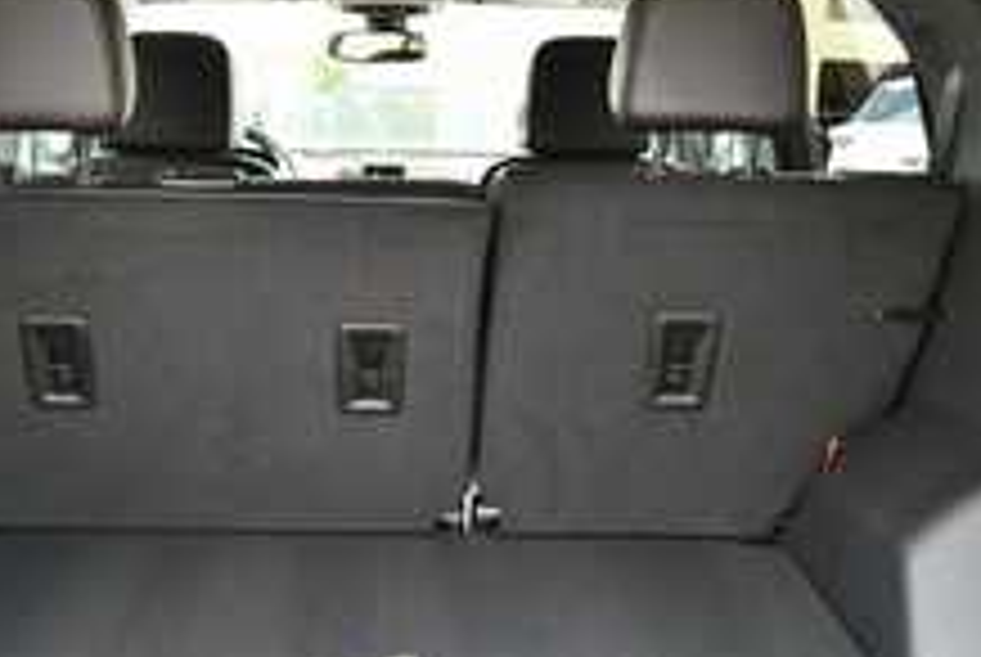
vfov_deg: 24.4
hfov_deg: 36.0
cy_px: 497
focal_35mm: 55
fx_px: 1501
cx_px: 378
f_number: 5.6
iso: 800
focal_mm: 20
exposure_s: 1/125
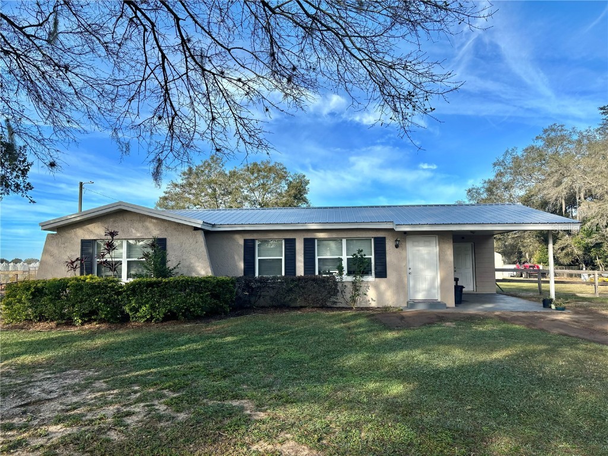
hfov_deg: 67.3
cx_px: 304
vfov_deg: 53.1
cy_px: 228
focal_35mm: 26
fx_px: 457
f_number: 1.6
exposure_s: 1/2151
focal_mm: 5.96
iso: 50
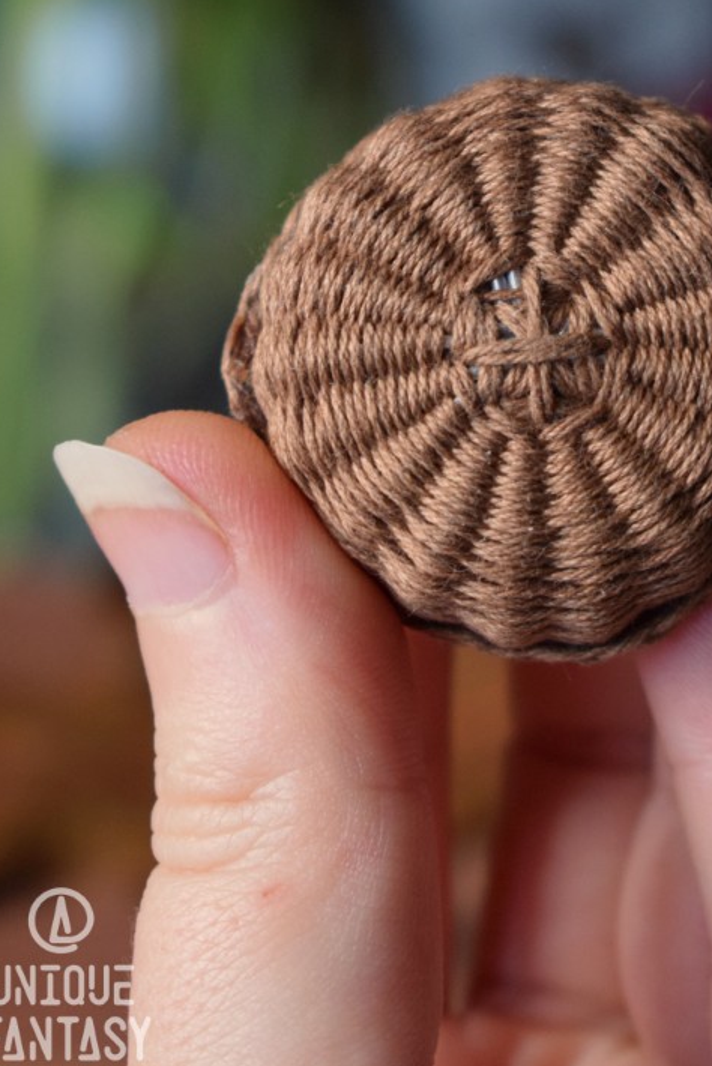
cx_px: 521
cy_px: 284
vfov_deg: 15.3
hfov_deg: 10.2
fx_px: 3966
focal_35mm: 134
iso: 2000
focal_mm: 55
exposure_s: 1/60
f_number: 5.6
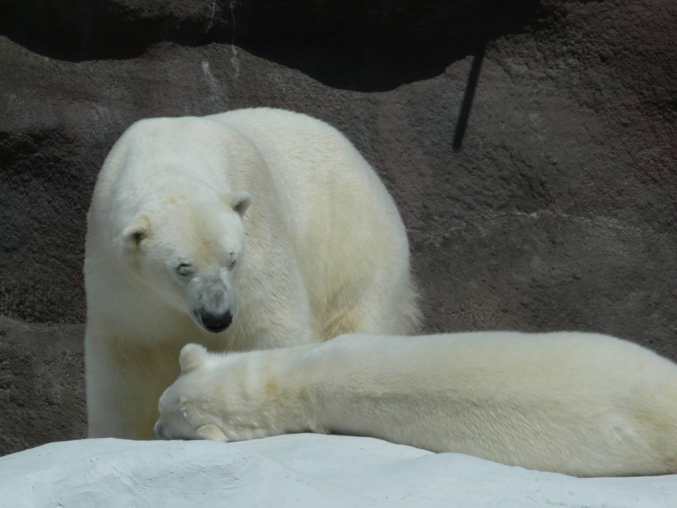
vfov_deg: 5.3
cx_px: 338
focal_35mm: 283
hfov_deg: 7.0
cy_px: 254
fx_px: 5535
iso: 100
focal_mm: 36.5
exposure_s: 1/640
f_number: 8
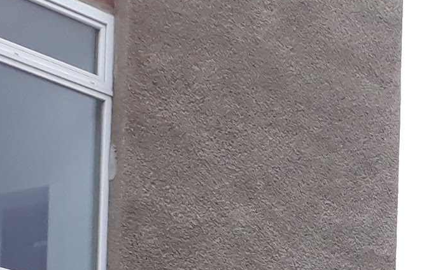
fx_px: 1621
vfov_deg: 8.6
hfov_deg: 12.2
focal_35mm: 138
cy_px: 661
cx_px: 1015
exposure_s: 1/170
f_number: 1.7
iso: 40
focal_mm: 3.71
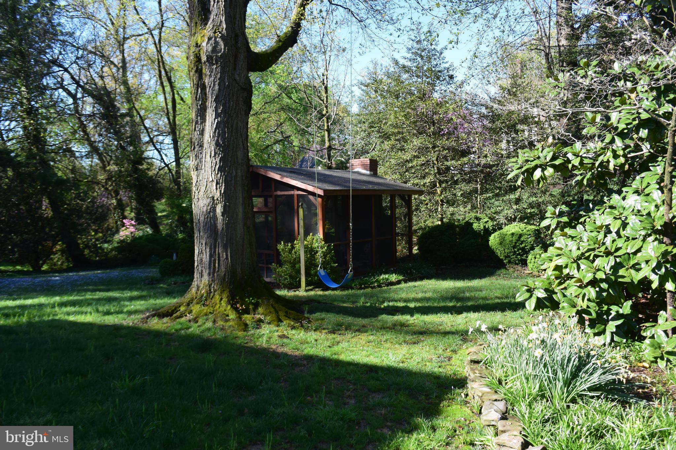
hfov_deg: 67.4
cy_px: 225
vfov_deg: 47.9
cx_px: 338
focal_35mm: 27
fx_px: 507
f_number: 4
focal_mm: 10
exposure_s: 1/250
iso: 160
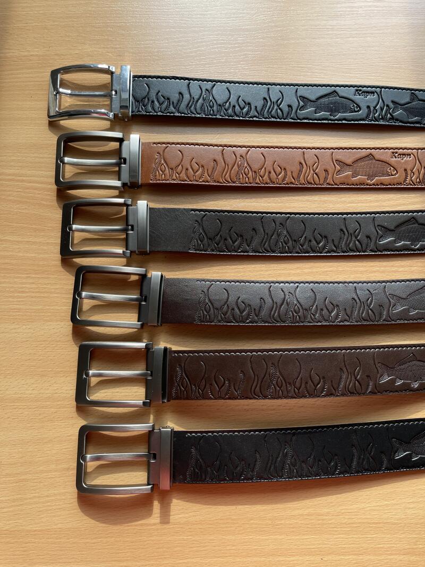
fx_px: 409
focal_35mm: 25
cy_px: 284
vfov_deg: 69.4
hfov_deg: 54.9
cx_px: 212
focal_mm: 5.1
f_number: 1.6
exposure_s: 1/264
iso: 32
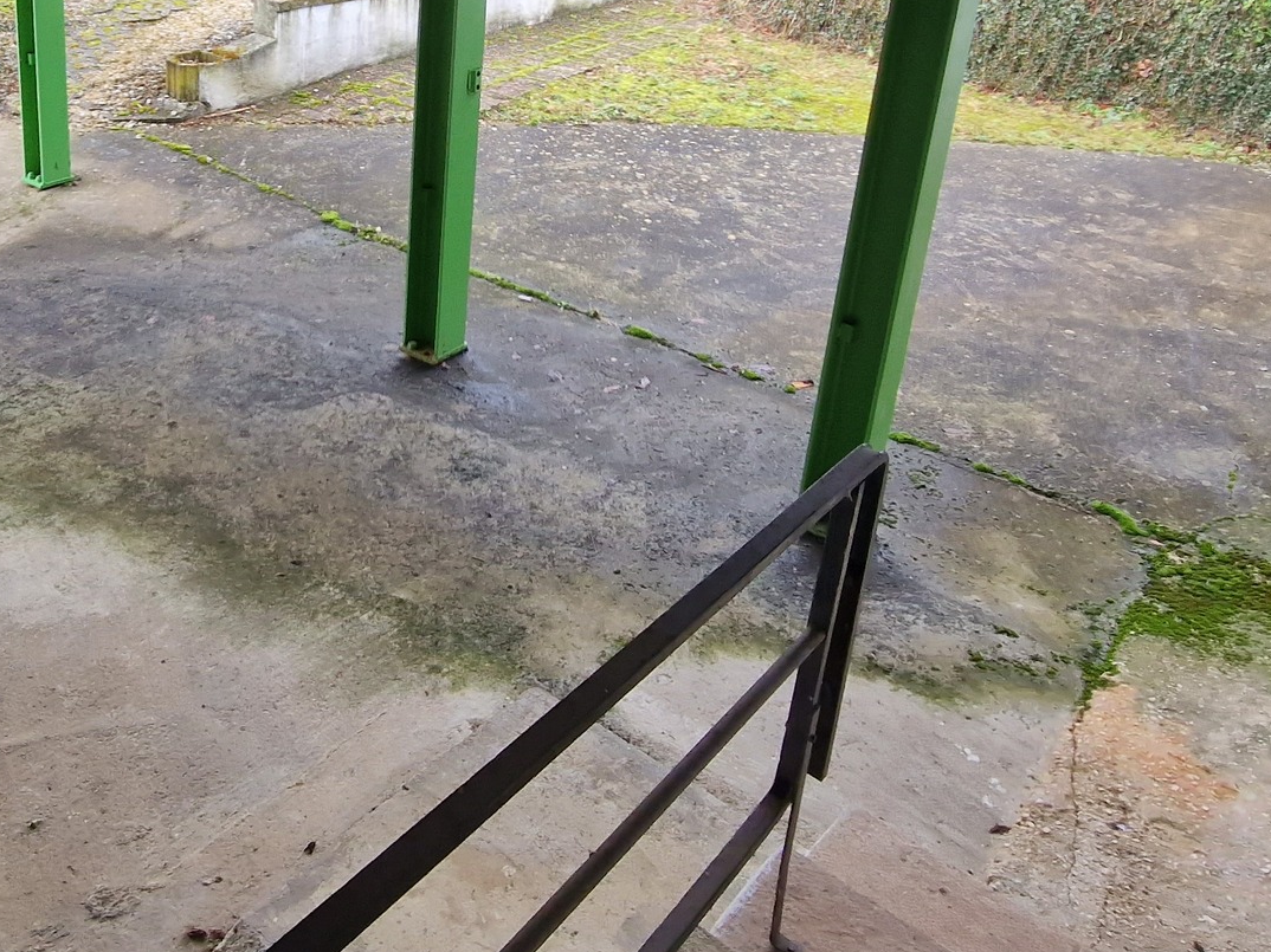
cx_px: 387
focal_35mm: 31
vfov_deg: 43.1
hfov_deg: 56.6
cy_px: 173
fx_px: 1138
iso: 50
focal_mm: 2.2
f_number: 2.2
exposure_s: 1/143
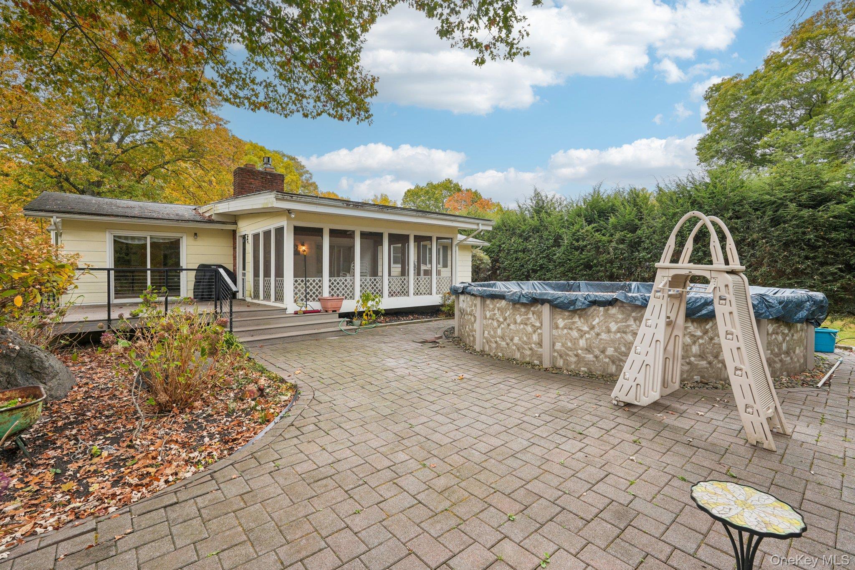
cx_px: 428
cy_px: 285
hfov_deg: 96.7
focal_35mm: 16
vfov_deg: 73.7
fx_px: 380
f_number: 8
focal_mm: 16
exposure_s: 1/40
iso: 100
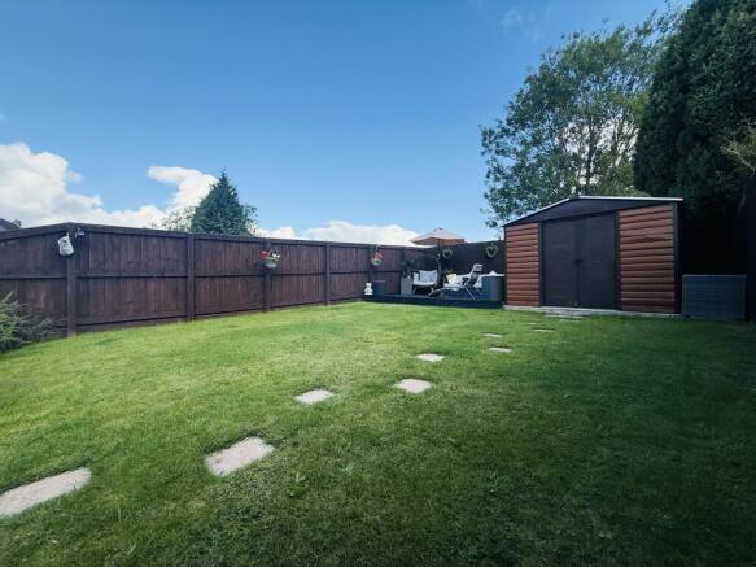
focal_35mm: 14
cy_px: 284
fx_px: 306
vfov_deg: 85.7
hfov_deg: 102.1
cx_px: 378
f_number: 2.2
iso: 64
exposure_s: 1/1312
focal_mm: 2.22
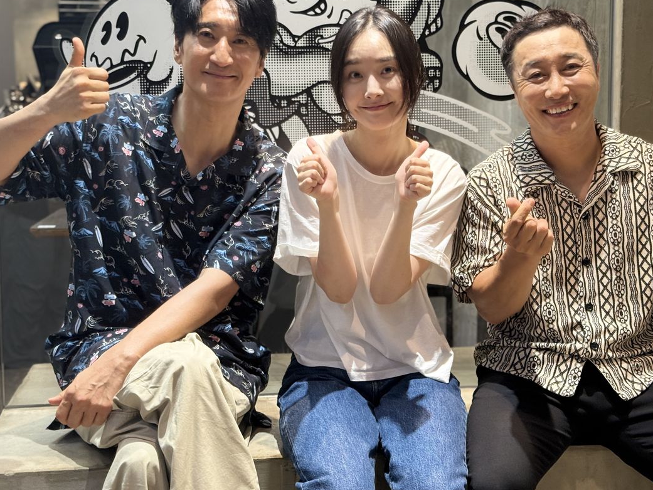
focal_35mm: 59
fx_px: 1113
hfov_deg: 32.7
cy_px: 211
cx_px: 350
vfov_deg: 24.8
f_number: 1.78
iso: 200
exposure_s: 1/40
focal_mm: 6.76
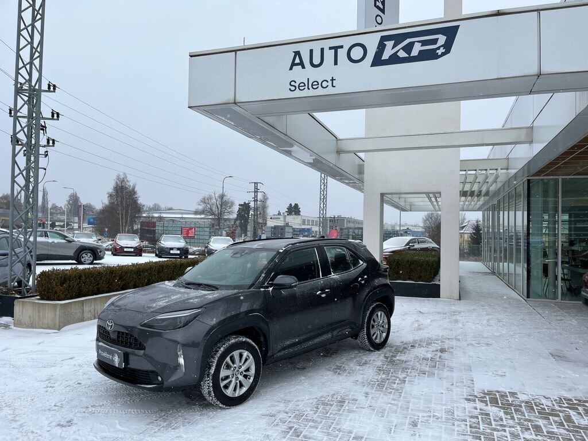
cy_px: 220
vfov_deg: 53.1
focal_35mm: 26
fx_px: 442
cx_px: 294
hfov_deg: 67.3
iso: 50
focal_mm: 5.1
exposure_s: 1/1225
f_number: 1.6
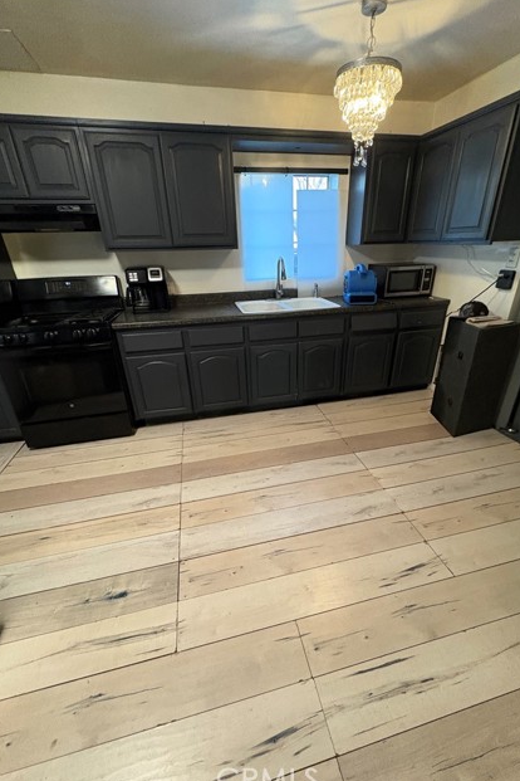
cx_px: 273
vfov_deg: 100.4
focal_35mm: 15
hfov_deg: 77.3
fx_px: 325
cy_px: 395
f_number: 2.2
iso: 500
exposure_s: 1/60
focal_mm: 2.22
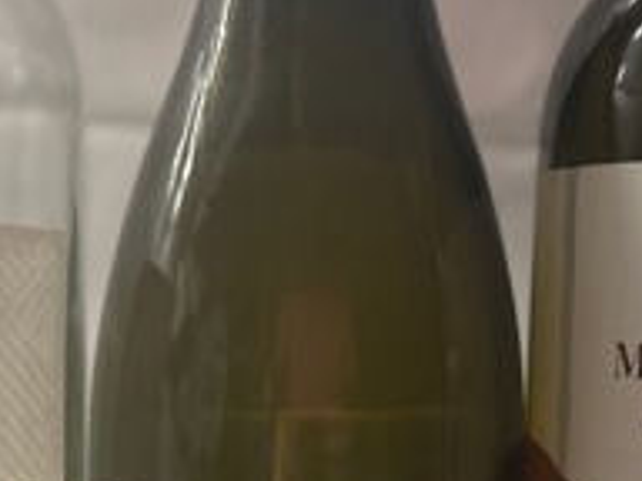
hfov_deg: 19.6
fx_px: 1855
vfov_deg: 14.4
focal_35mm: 100
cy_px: 568
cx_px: 308
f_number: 1.78
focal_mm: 6.86
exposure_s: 1/60
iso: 250
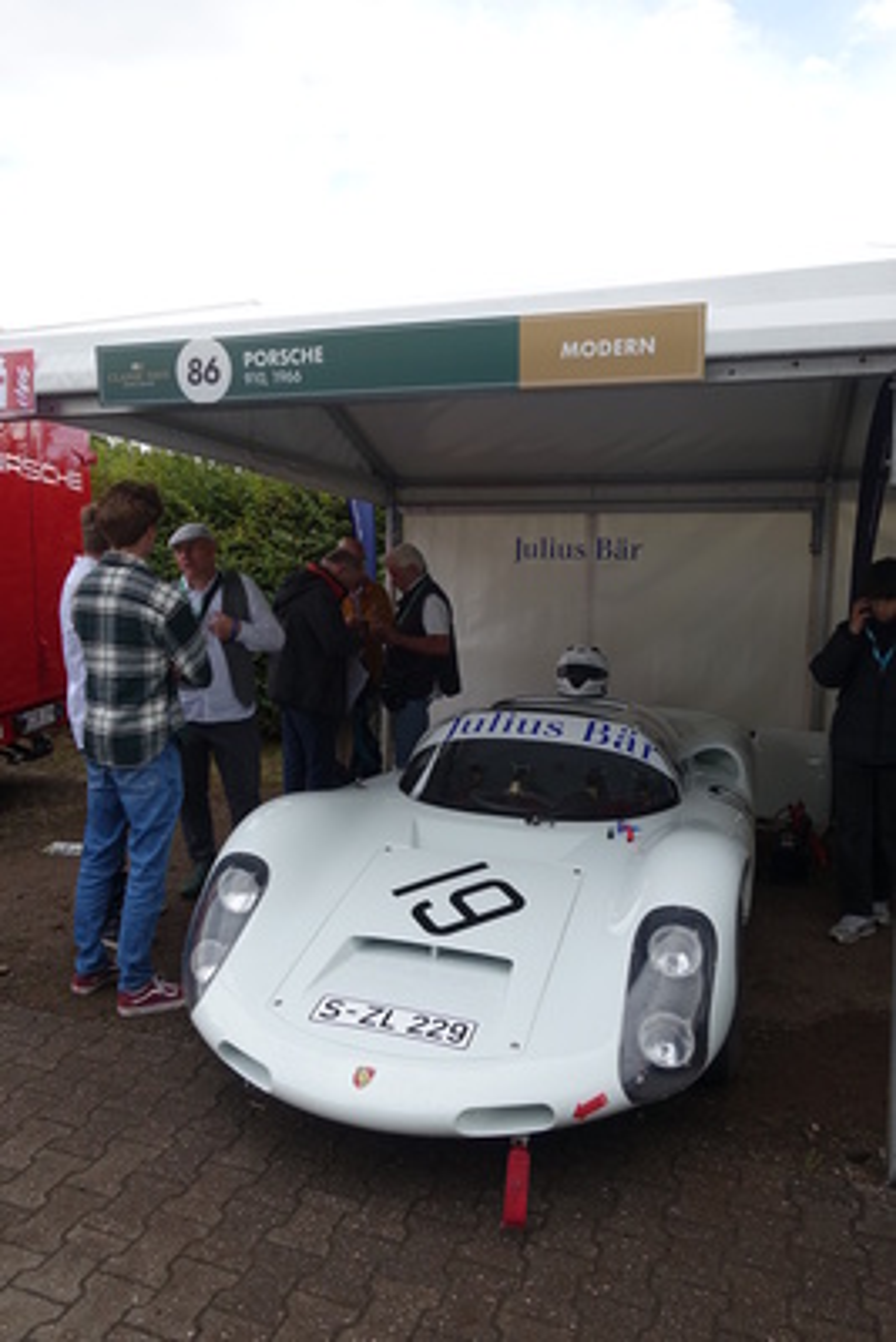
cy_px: 671
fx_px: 895
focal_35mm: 24
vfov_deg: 73.7
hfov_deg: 53.2
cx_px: 448
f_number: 4
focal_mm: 8.8
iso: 125
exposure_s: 1/400
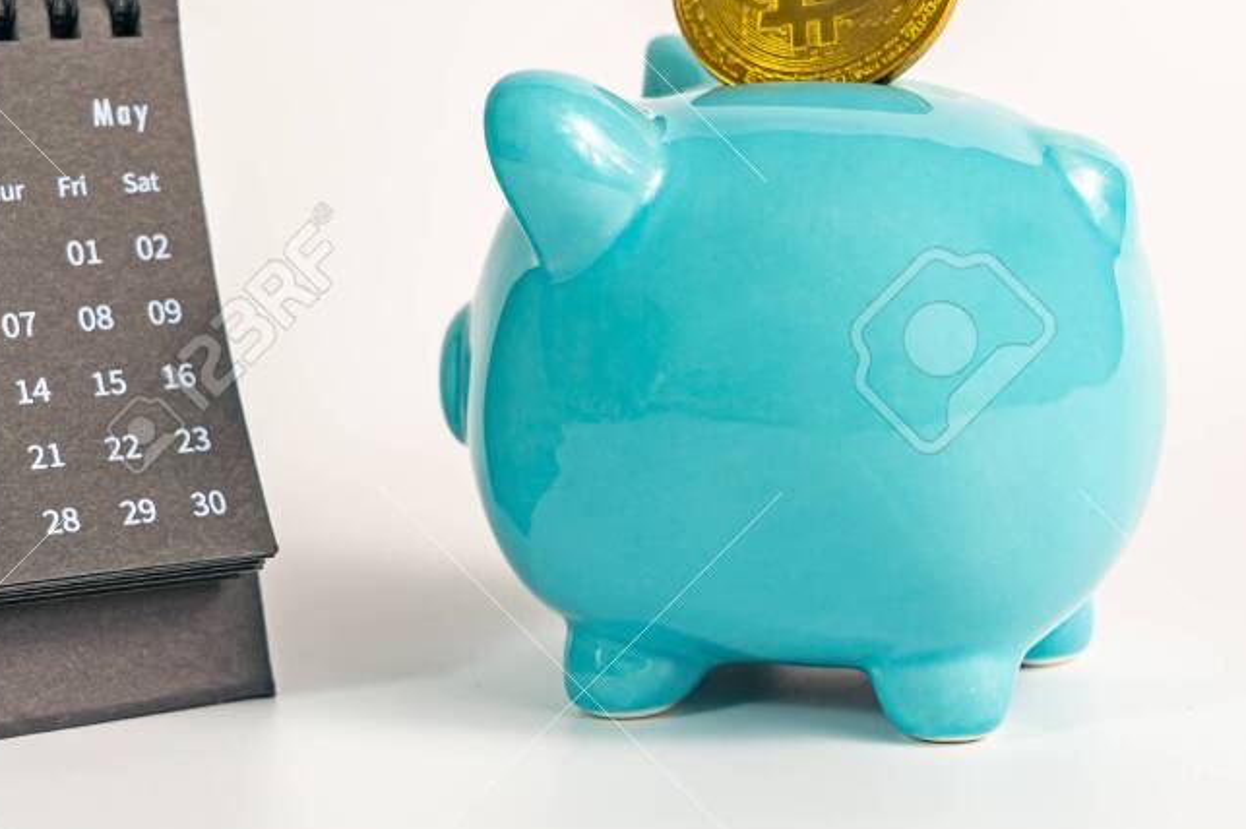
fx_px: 3079
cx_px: 581
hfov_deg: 22.9
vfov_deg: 15.3
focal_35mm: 89
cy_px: 271
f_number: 5.6
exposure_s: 1/100
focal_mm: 44
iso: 100
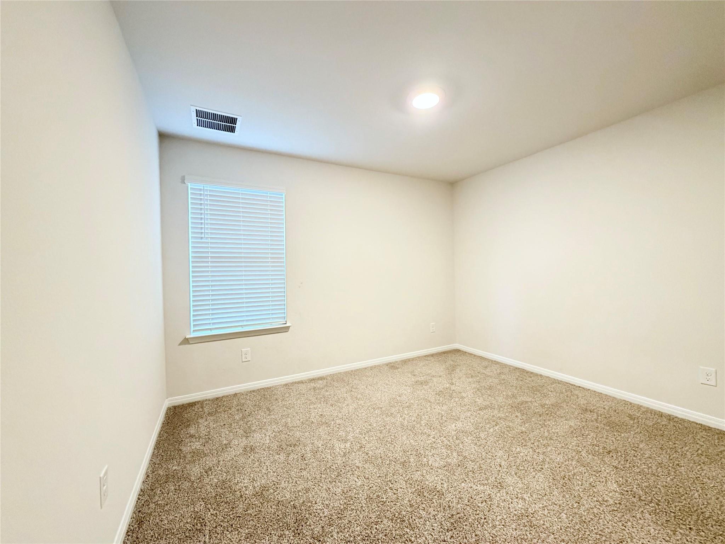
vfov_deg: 85.7
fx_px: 293
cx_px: 362
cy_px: 272
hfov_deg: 102.1
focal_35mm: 14
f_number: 2.2
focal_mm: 2.22
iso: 640
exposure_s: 1/60
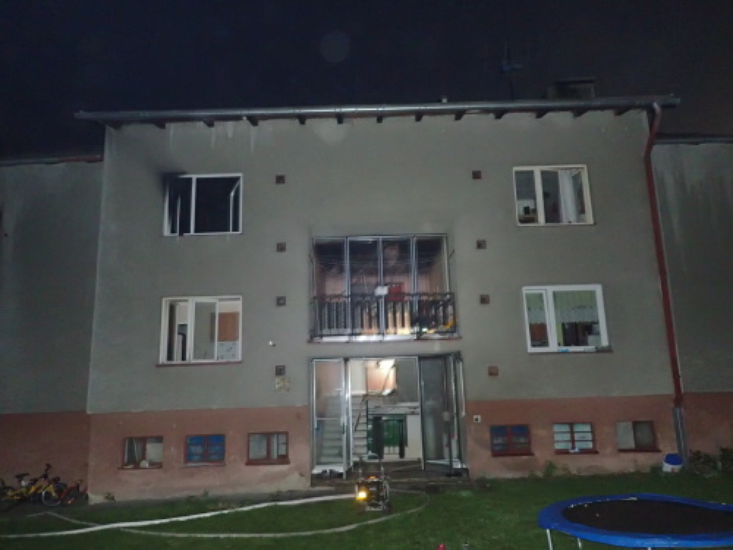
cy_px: 275
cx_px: 366
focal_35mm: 25
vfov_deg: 54.9
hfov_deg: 69.4
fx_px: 529
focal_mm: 4.5
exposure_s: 1/8
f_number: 2
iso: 1600
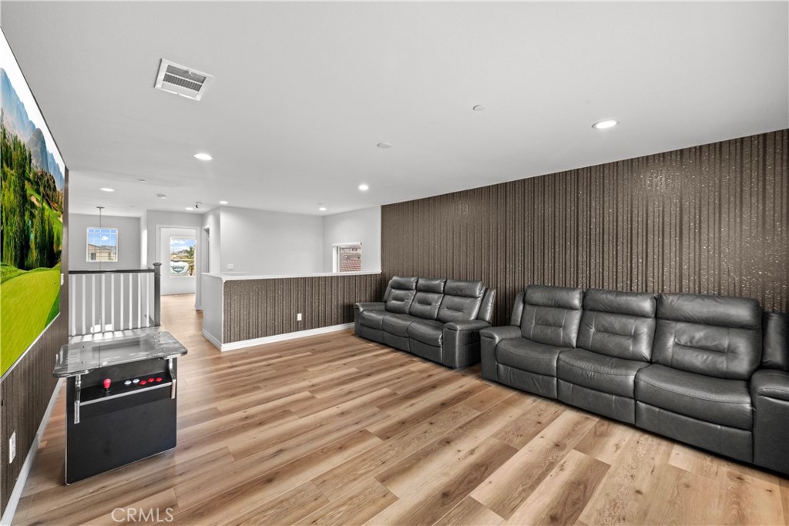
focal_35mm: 14
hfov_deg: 104.2
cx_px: 394
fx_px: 307
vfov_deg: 81.2
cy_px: 263
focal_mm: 14
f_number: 8
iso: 3200
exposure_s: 1/15
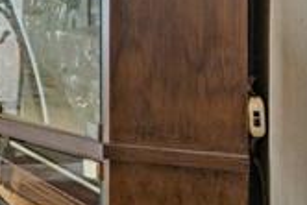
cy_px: -120
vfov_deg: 8.7
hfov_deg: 10.0
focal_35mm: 154
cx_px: -605
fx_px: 1314
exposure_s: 1/4
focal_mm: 25
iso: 320
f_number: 8
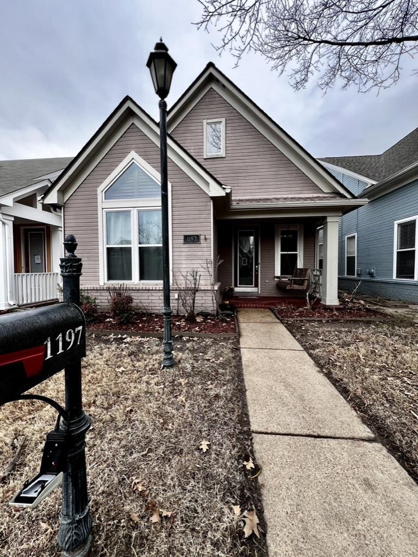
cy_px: 278
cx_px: 209
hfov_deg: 90.0
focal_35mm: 13
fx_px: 209
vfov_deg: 106.2
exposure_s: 1/99
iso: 40
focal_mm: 1.57
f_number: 1.8
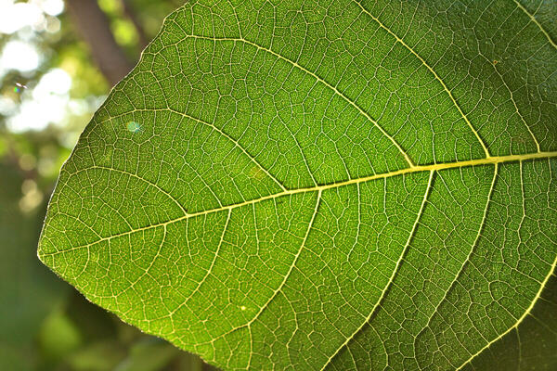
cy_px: 186
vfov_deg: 31.9
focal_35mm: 42
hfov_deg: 46.4
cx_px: 278
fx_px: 650
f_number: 10
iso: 320
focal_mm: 28
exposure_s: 1/40
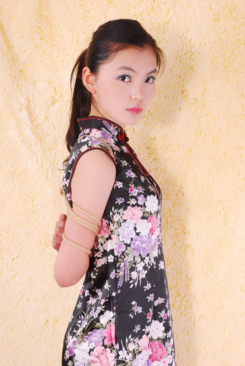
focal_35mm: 87
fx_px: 886
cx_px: 122
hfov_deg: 15.8
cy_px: 183
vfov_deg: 23.4
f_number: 9
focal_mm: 58
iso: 160
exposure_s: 1/8
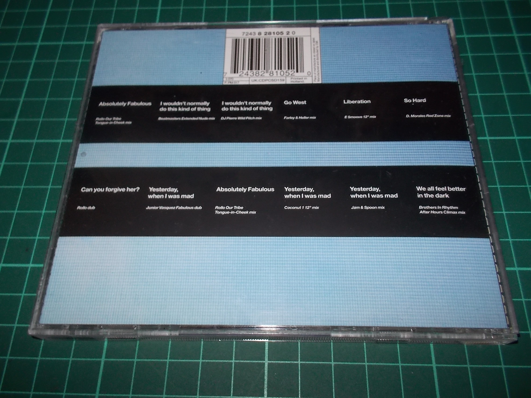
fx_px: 445
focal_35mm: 29
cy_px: 199
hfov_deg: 61.7
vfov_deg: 48.2
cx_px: 266
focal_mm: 4.1
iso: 200
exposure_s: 1/30
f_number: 3.3
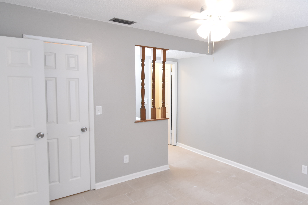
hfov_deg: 68.0
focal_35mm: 25
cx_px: 222
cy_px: 101
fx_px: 214
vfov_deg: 51.3
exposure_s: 1/30
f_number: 3.5
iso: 800
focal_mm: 10
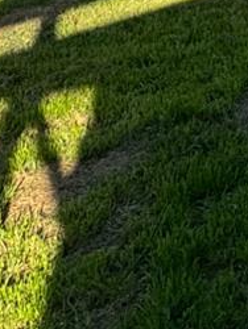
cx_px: 639
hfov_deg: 12.6
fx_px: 801
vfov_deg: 17.9
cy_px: -283
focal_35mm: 84
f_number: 2.2
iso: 50
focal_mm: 2.22
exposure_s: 1/1126
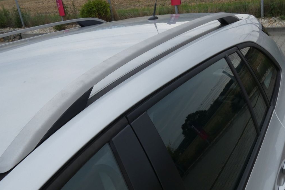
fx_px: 293
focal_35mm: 37
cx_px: 143
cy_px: 101
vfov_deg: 36.0
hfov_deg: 51.9
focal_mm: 6.2
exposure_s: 1/250
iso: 80
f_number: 5.6
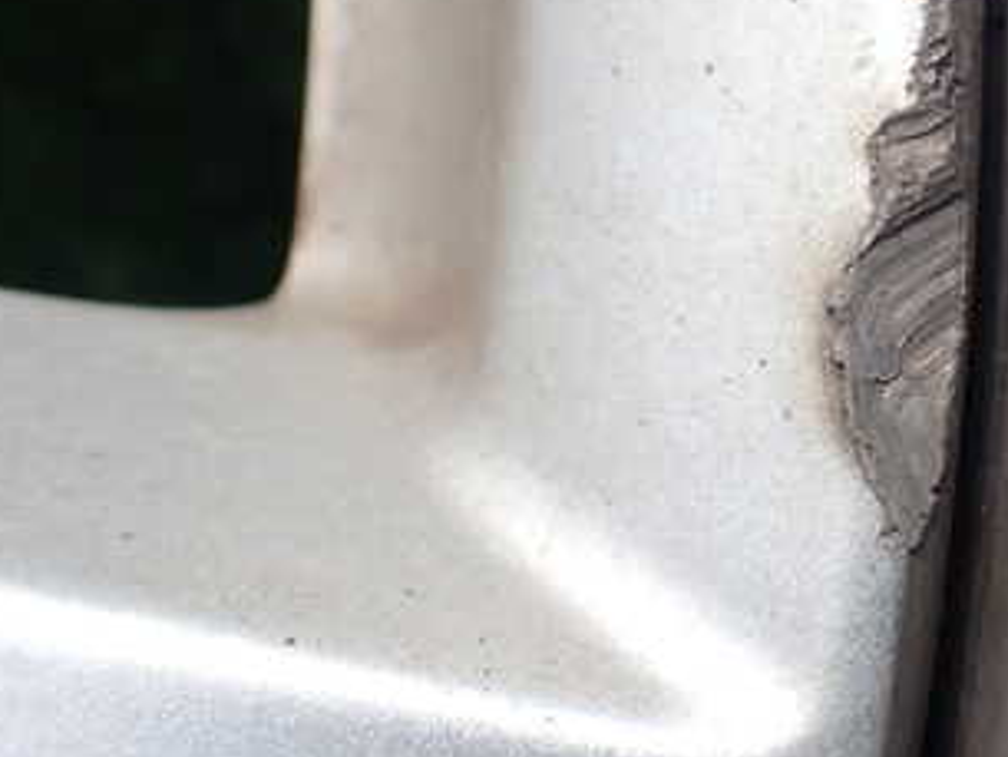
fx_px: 1719
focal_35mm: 59
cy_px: 165
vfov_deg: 24.5
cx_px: 915
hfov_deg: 31.1
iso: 100
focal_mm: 5.4
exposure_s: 1/500
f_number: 3.2
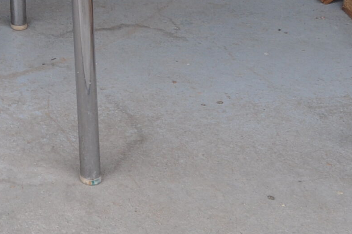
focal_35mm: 123
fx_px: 1201
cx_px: -189
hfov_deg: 15.3
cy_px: -147
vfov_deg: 10.6
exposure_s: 1/160
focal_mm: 20
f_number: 6.3
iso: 200
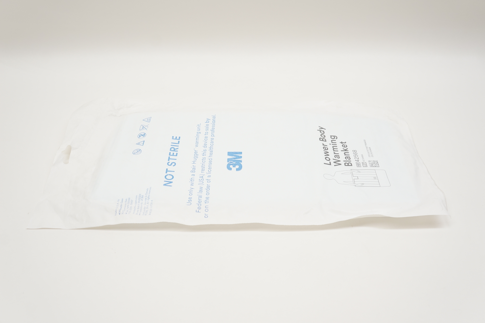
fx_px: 404
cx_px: 242
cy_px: 162
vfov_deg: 43.5
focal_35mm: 30
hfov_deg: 62.0
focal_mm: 20
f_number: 6.3
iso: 400
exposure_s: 1/60
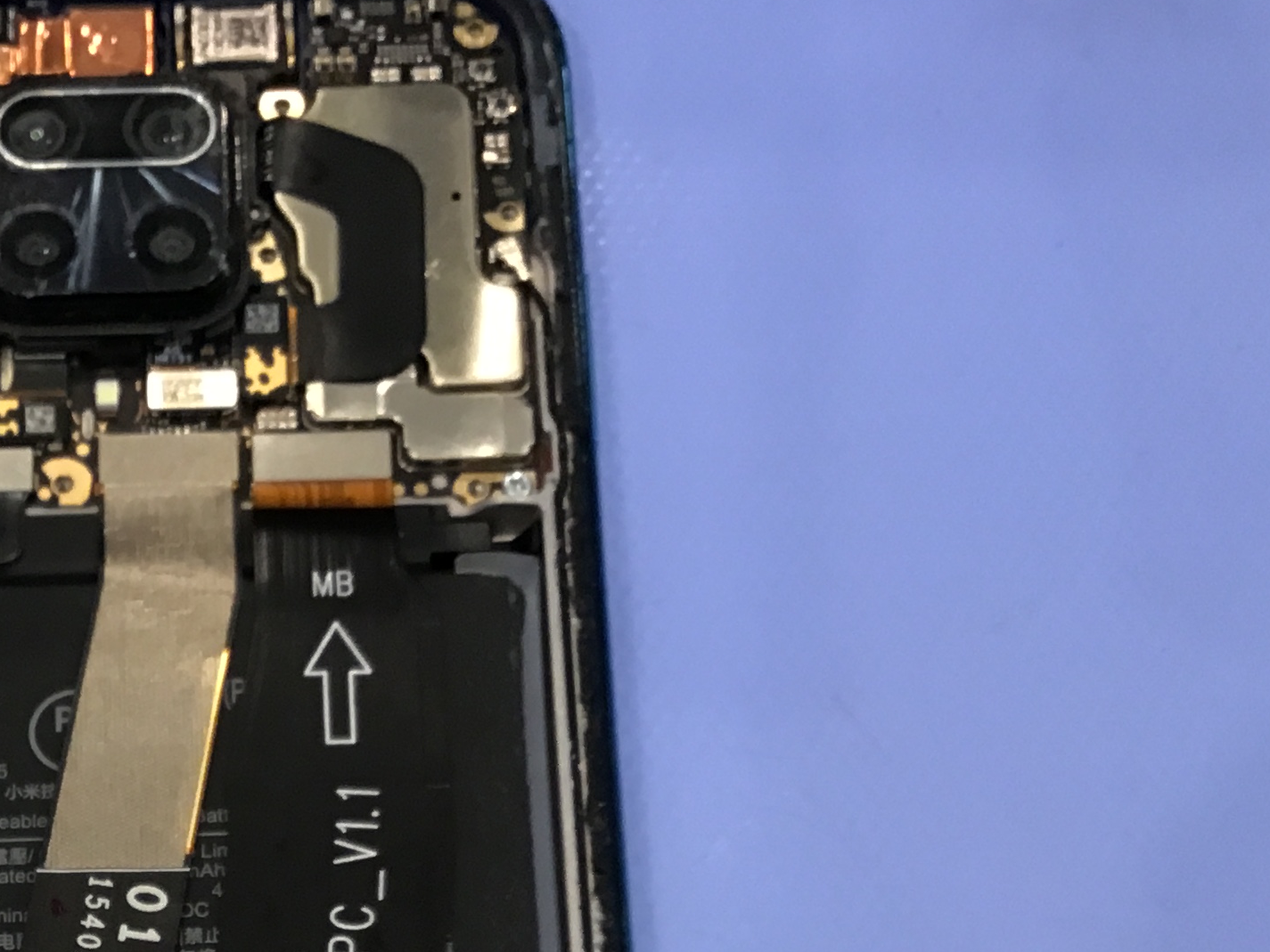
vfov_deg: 19.9
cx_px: 96
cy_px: 1020
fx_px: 2605
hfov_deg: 26.4
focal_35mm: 71
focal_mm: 3.3
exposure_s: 1/33
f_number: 2.4
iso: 50
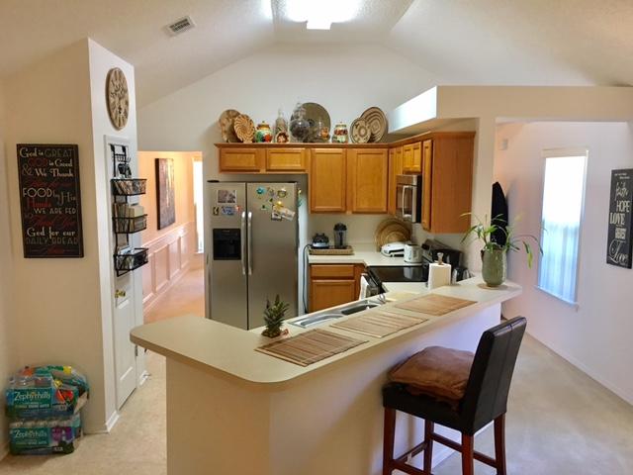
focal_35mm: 29
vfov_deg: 48.2
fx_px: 530
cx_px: 316
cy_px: 238
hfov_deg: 61.7
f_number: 2.2
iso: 80
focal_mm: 4.15
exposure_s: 1/17
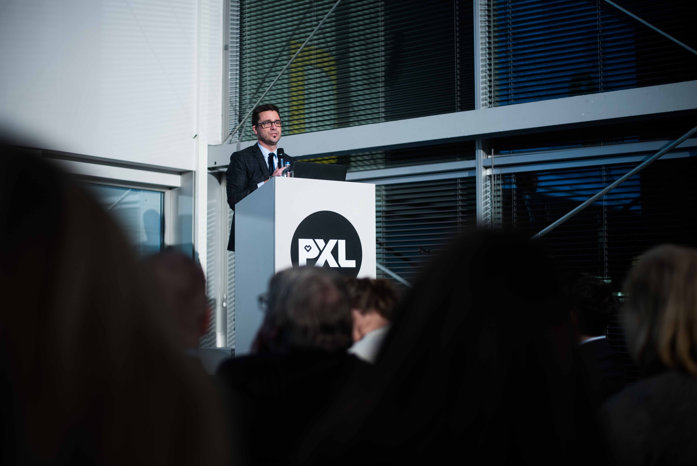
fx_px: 968
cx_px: 348
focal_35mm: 50
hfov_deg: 39.6
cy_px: 233
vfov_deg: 27.0
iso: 400
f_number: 1.8
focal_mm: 50
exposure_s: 1/80
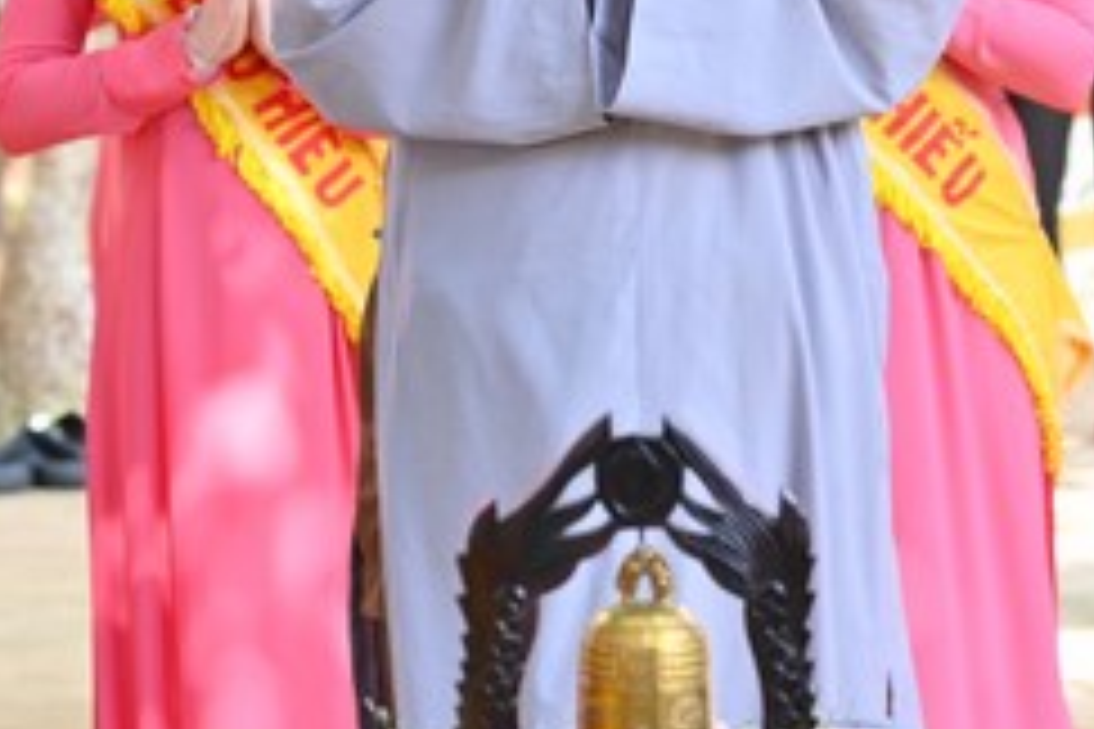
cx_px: 662
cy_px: -2
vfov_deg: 4.7
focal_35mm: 294
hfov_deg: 7.0
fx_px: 8934
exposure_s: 1/125
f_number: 5
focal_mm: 110
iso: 200
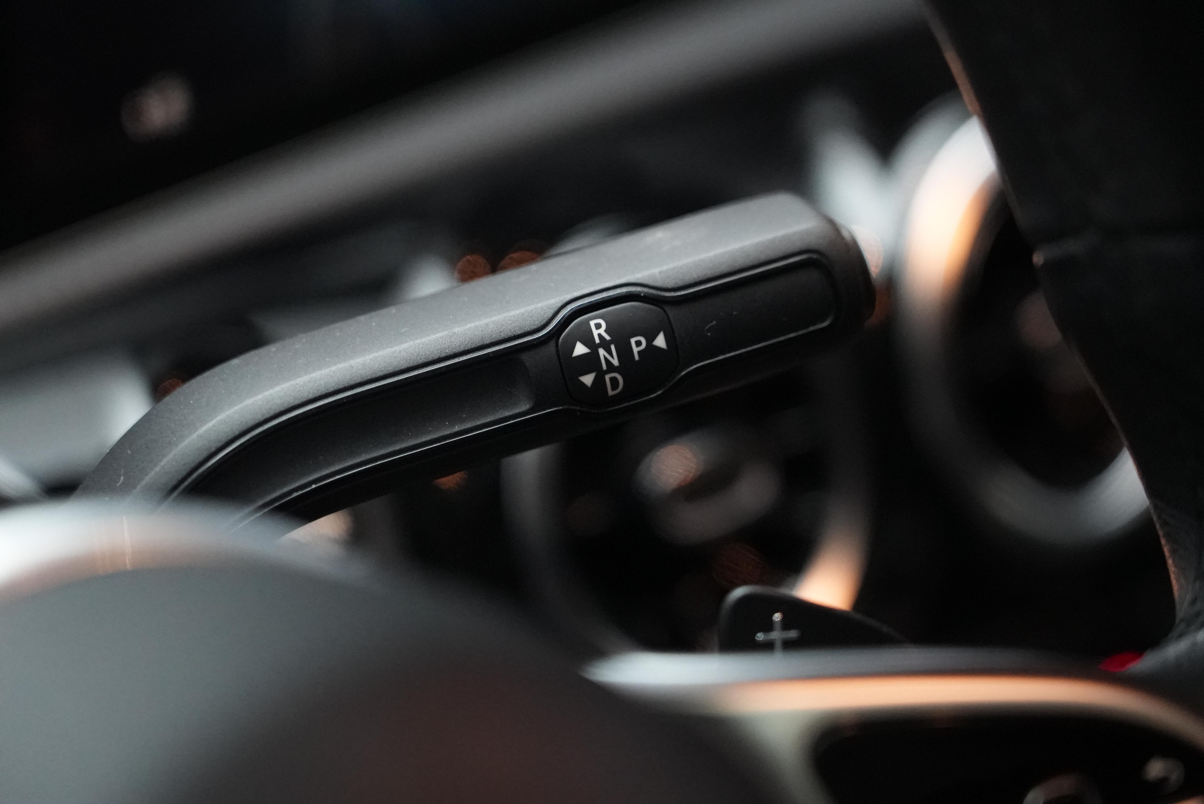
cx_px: 602
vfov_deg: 13.1
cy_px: 402
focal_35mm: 105
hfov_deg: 19.4
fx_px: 3513
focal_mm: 105
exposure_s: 1/160
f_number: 4
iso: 12800
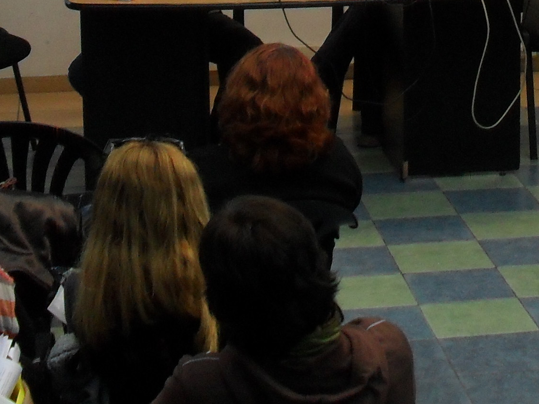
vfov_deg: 11.6
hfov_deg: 15.4
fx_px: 1931
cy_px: -151
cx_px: 616
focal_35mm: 124
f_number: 3.2
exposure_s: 1/45
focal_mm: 6.3
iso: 100
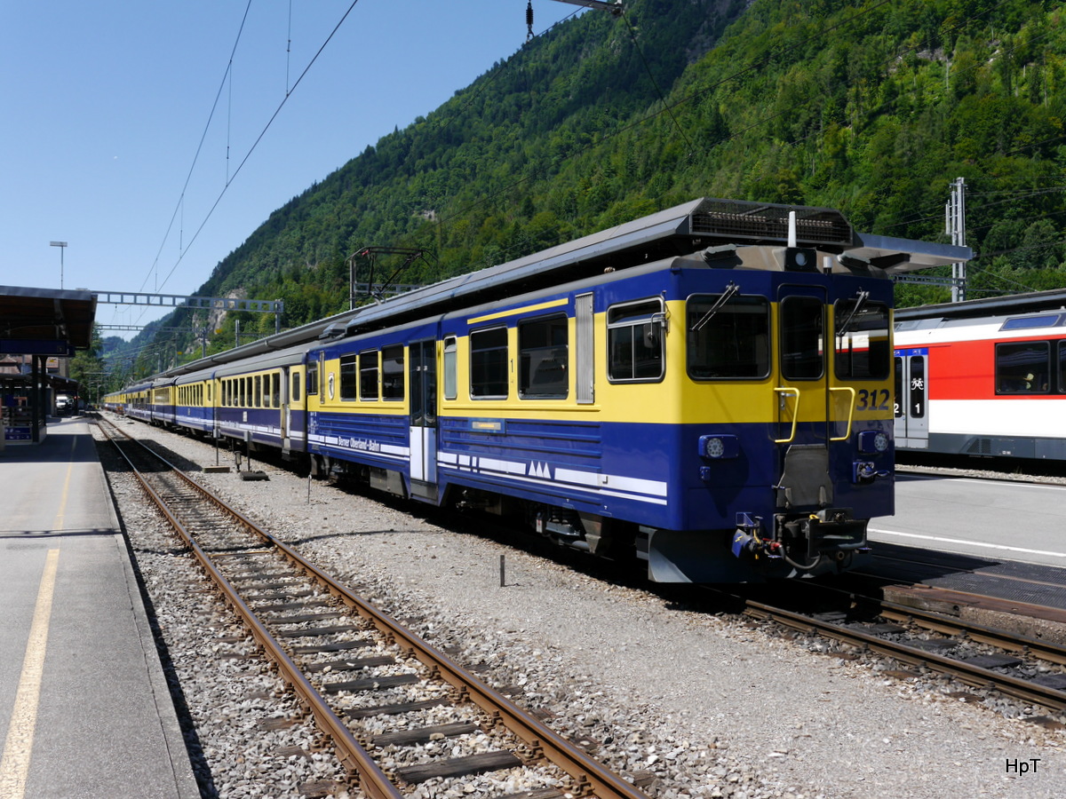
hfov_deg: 56.8
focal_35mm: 32
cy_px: 400
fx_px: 985
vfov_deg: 44.2
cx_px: 533
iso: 160
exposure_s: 1/400
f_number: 7.1
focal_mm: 16
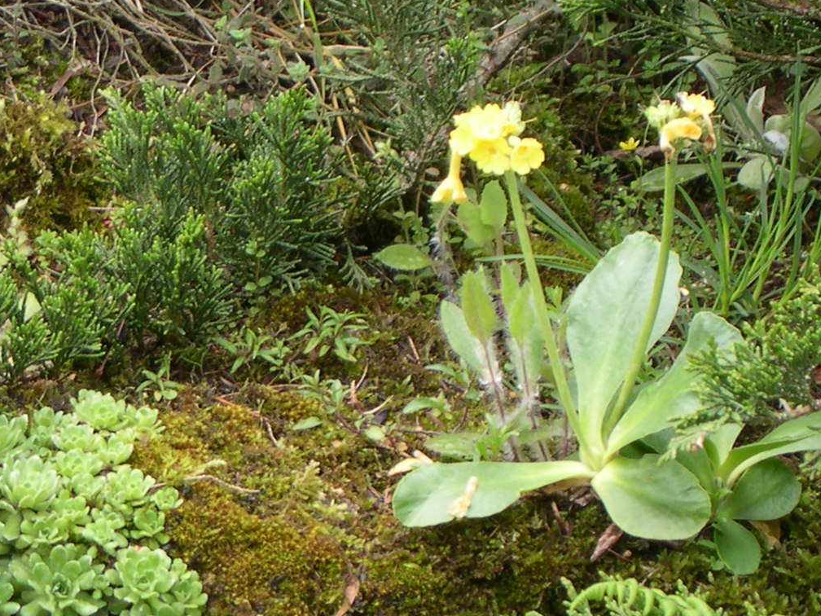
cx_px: 108
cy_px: 254
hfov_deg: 7.7
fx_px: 6095
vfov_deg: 5.8
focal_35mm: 257
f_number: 4.9
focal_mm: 24
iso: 100
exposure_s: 1/66
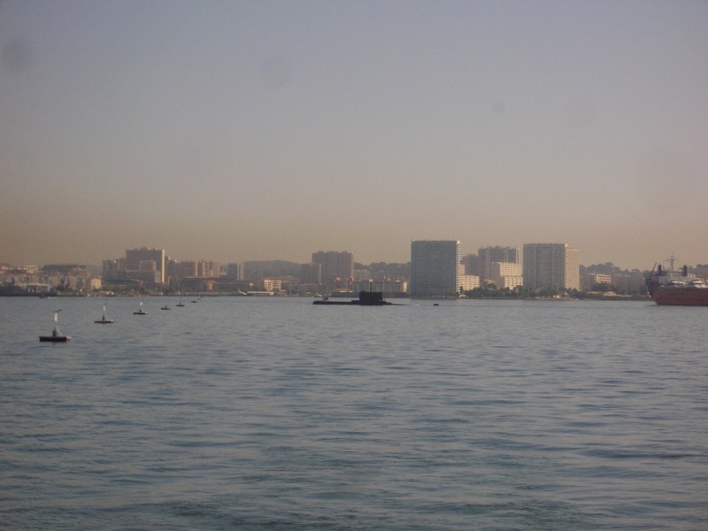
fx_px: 2148
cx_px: 354
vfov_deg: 14.1
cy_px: 266
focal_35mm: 105
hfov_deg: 18.7
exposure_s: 1/640
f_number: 7.7
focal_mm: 17.4
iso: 100
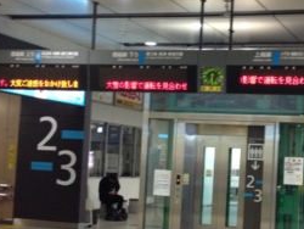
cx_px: 212
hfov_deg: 23.1
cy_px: 135
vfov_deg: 17.6
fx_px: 738
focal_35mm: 84
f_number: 2.4
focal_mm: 4.28
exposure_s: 1/20
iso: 200
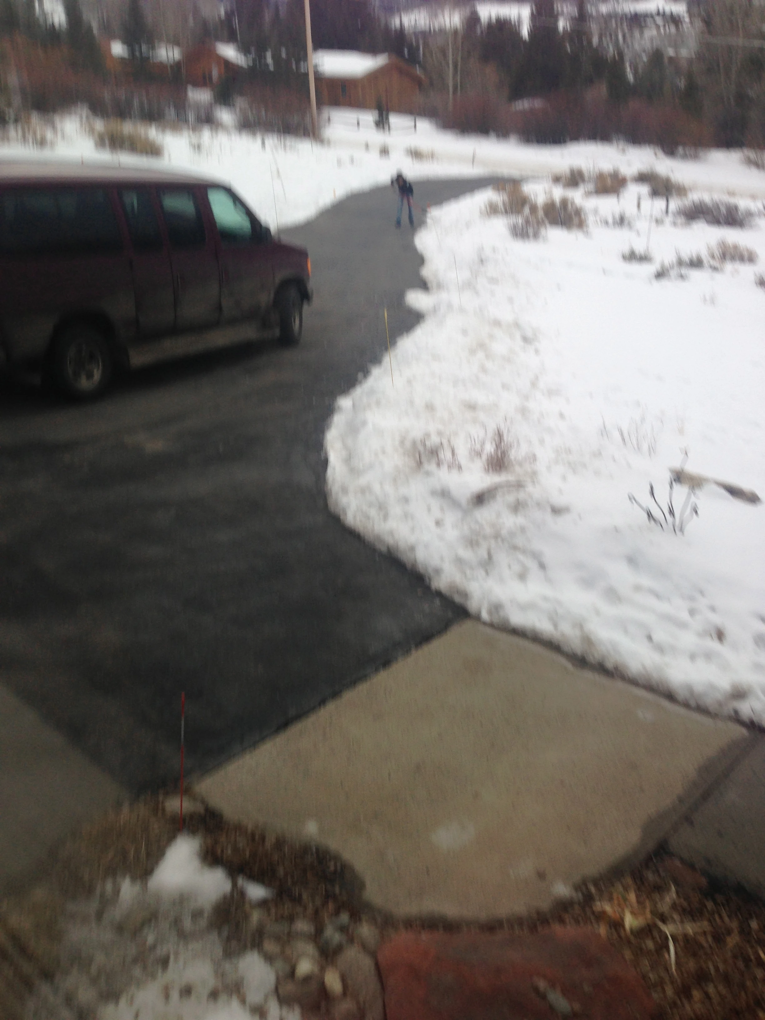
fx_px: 972
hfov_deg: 42.9
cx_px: 382
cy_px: 510
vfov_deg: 55.4
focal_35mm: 33
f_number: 2.4
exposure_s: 1/176
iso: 50
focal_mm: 4.13
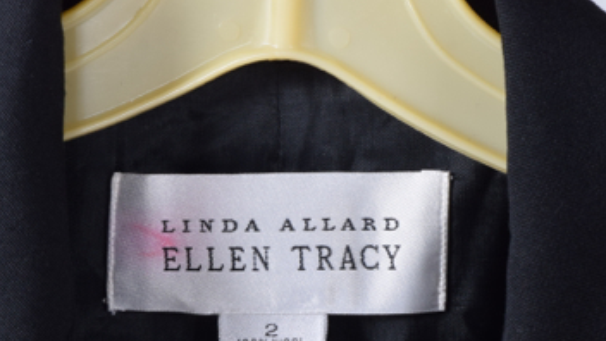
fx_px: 2522
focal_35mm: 157
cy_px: 271
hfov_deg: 13.7
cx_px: 270
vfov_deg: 7.7
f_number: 14
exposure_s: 1/125
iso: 400
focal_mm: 55
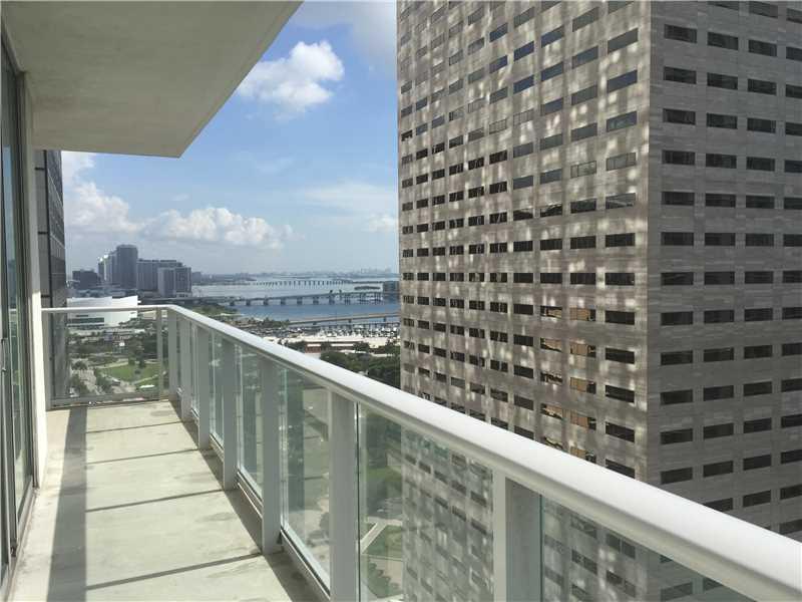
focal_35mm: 29
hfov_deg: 61.7
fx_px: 672
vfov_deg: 48.2
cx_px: 401
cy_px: 301
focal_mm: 4.15
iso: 32
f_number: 2.2
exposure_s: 1/3300
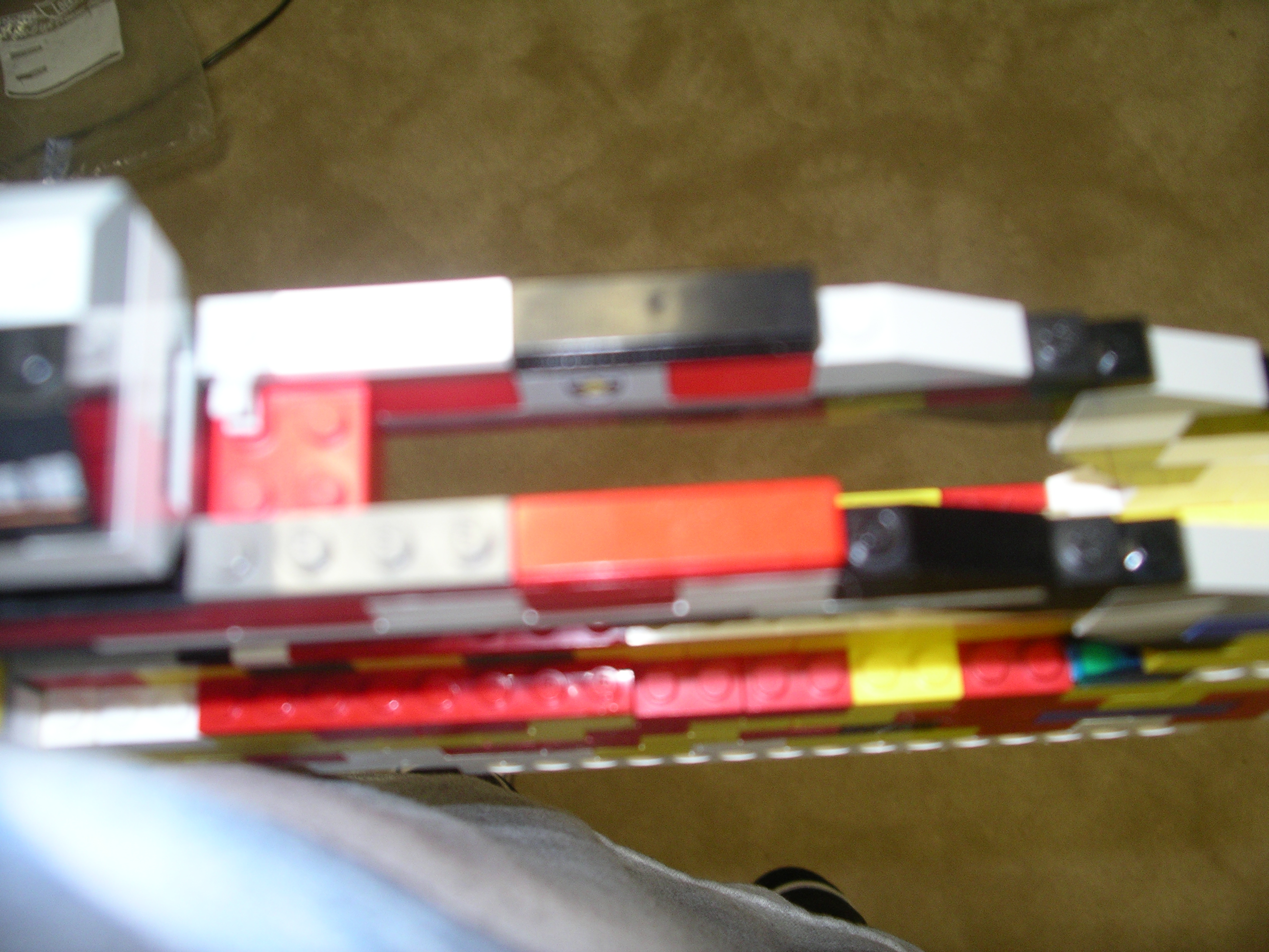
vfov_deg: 32.2
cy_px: 476
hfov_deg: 42.1
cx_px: 634
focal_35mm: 45
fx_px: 1650
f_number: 3
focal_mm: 9.3
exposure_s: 1/40
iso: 200
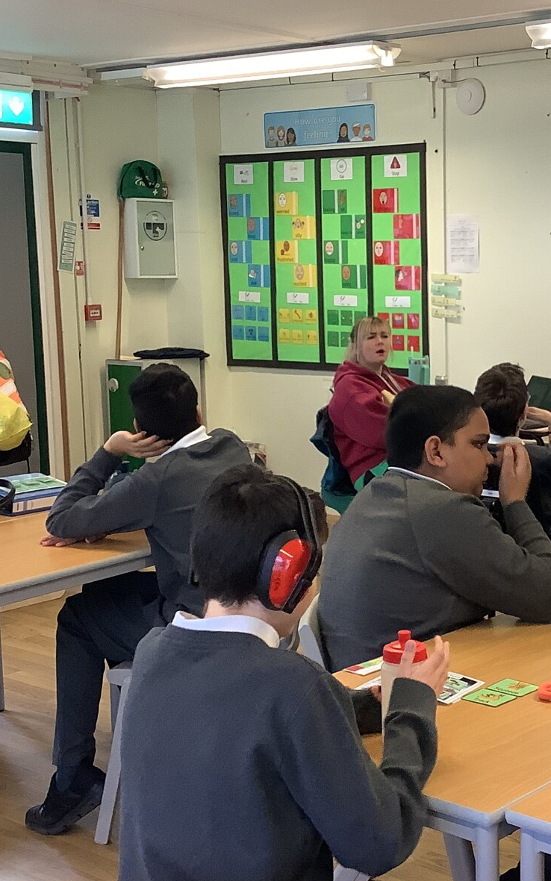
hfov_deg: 22.4
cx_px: 445
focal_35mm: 57
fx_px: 1370
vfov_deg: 35.7
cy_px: 461
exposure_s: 1/60
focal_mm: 3.3
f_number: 2.4
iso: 160
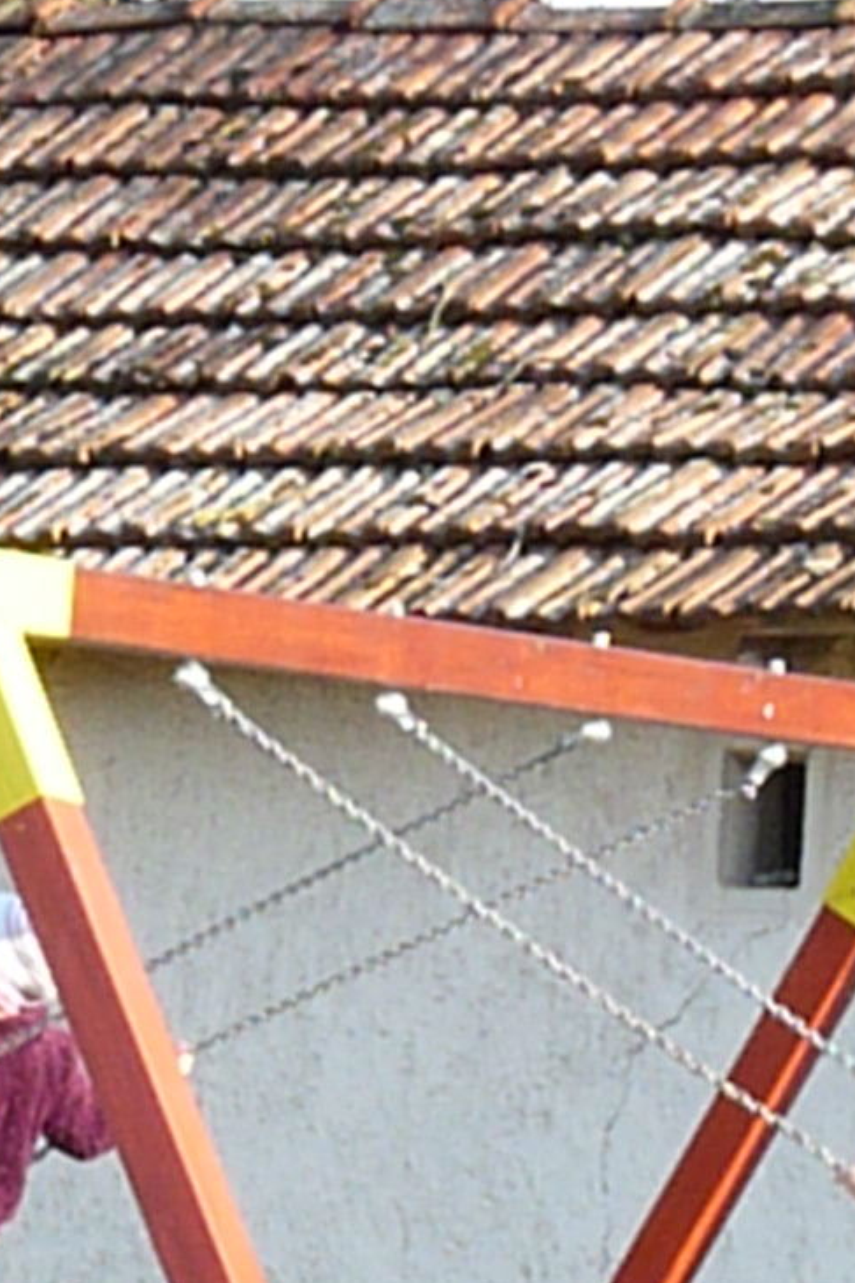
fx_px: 9765
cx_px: 200
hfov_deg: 5.0
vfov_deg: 7.5
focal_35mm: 274
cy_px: 1167
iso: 800
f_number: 6.3
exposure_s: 1/400
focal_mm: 16.7
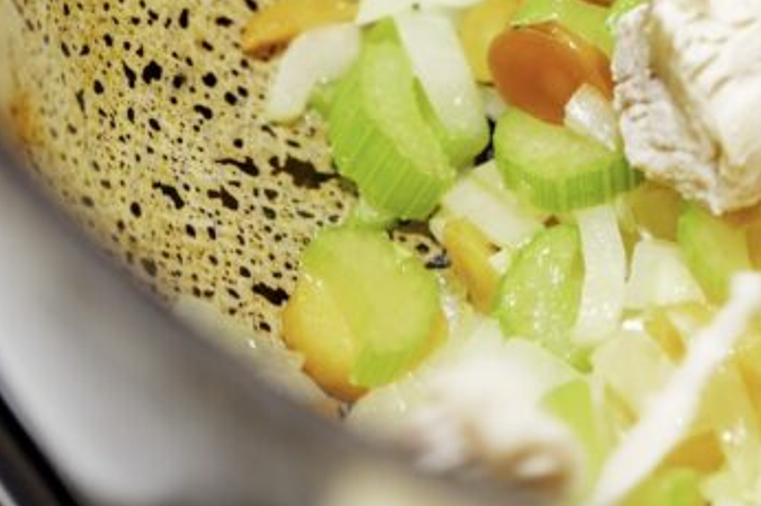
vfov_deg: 8.3
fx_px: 3337
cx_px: 1194
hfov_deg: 12.3
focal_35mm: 158
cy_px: -480
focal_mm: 35
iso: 100
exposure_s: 1/125
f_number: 2.2
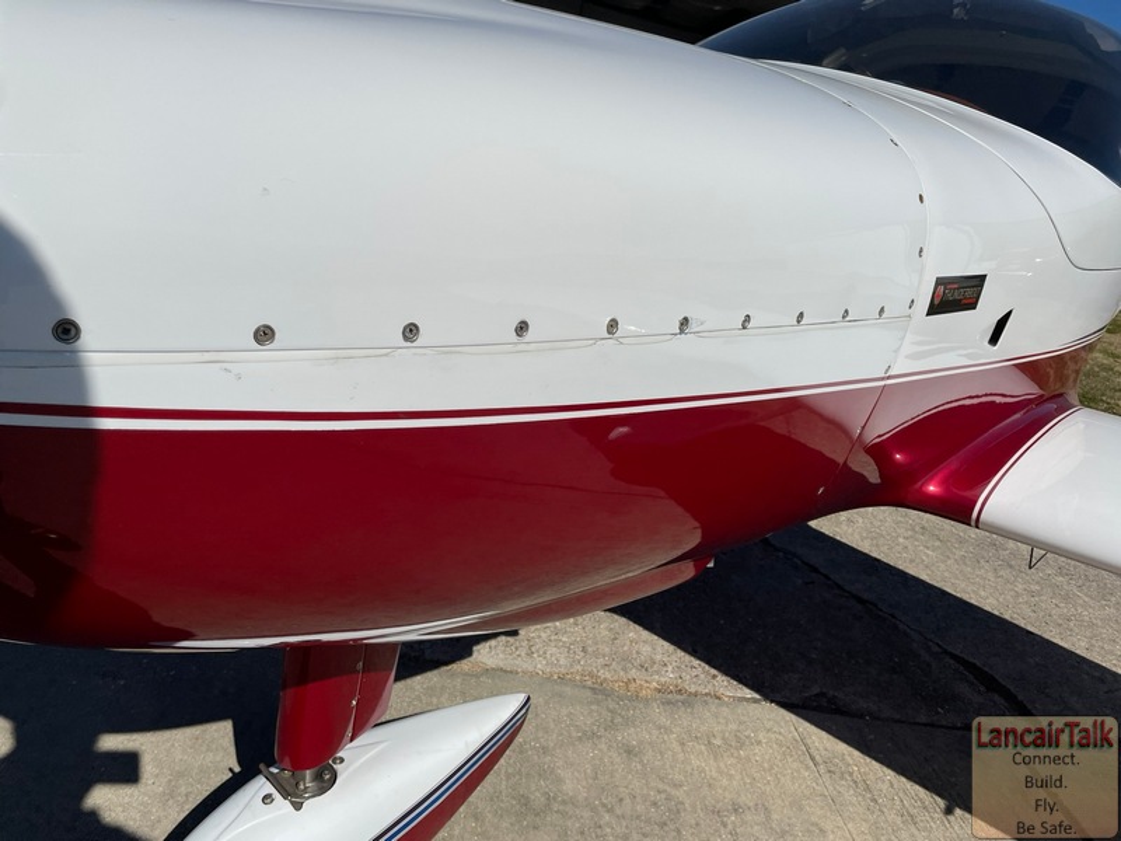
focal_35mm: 26
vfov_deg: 53.1
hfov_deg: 67.3
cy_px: 420
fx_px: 842
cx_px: 560
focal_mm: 4.2
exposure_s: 1/14925
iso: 32
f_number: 1.6
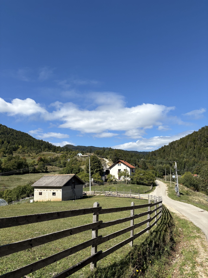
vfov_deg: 67.3
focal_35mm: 26
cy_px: 139
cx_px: 104
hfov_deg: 53.1
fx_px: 208
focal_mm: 5.96
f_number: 1.6
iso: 50
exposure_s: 1/3448
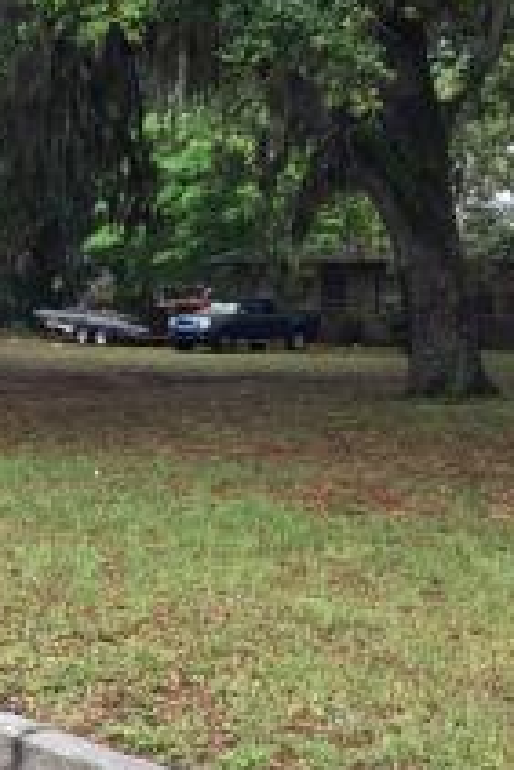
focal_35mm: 61
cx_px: 66
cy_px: 394
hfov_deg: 21.9
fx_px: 1304
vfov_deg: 32.9
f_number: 2.4
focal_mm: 3.3
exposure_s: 1/162
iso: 25
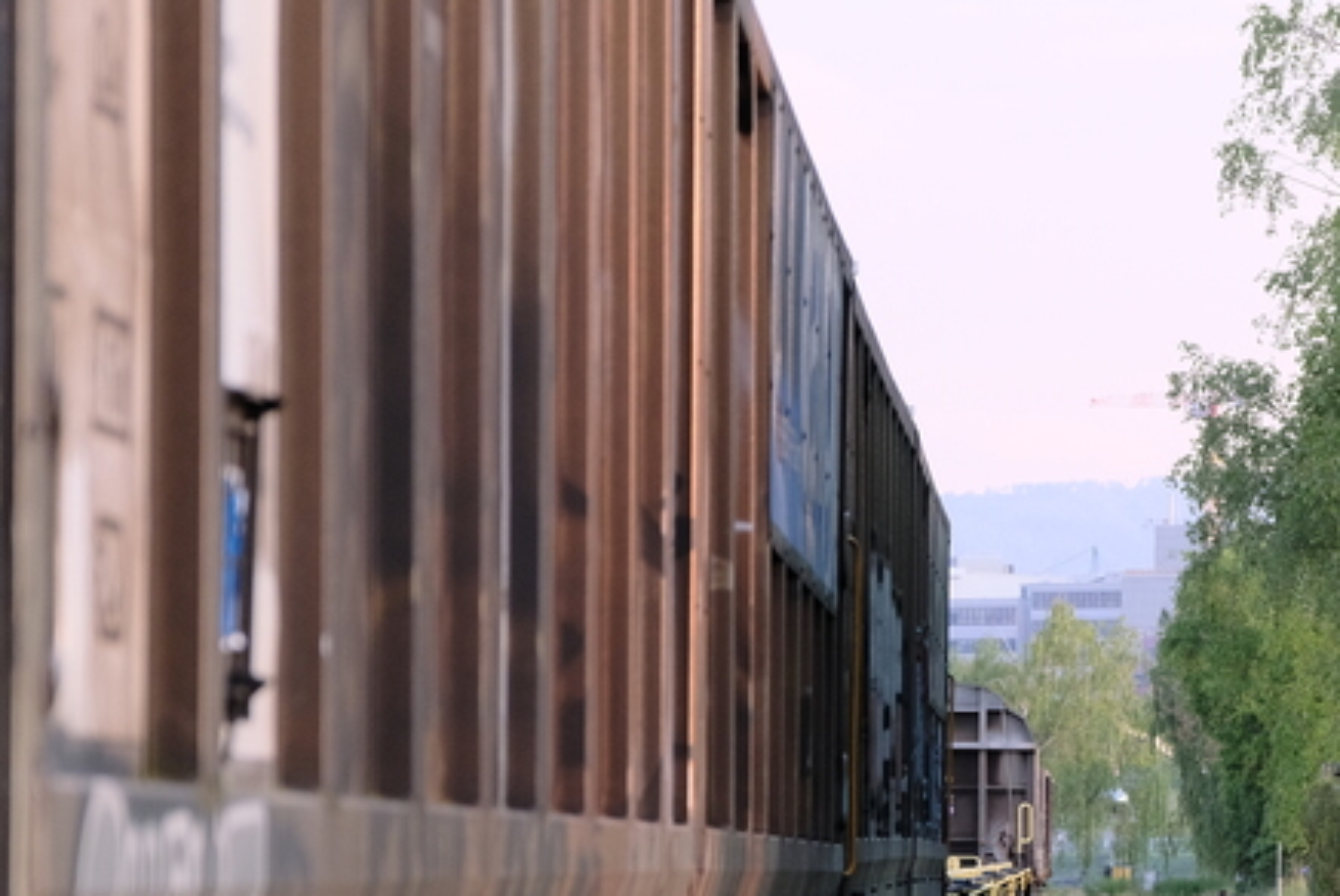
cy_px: 695
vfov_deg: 5.6
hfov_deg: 8.3
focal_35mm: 246
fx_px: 9162
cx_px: 1162
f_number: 4
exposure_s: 1/210
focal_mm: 70
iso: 800
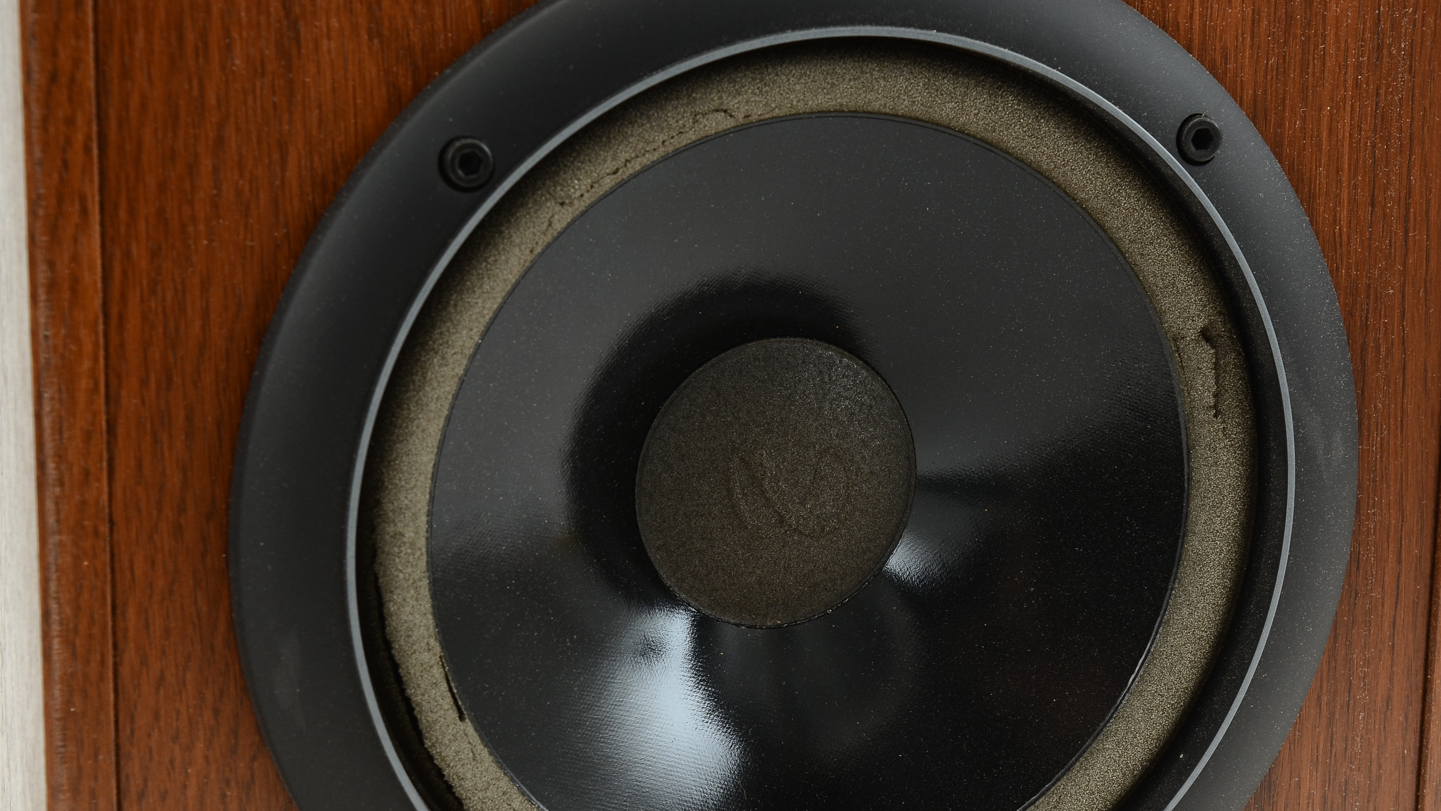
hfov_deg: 24.6
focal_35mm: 87
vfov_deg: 14.0
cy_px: 461
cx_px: 722
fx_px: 3306
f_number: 10
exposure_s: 1/80
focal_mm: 55
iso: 250
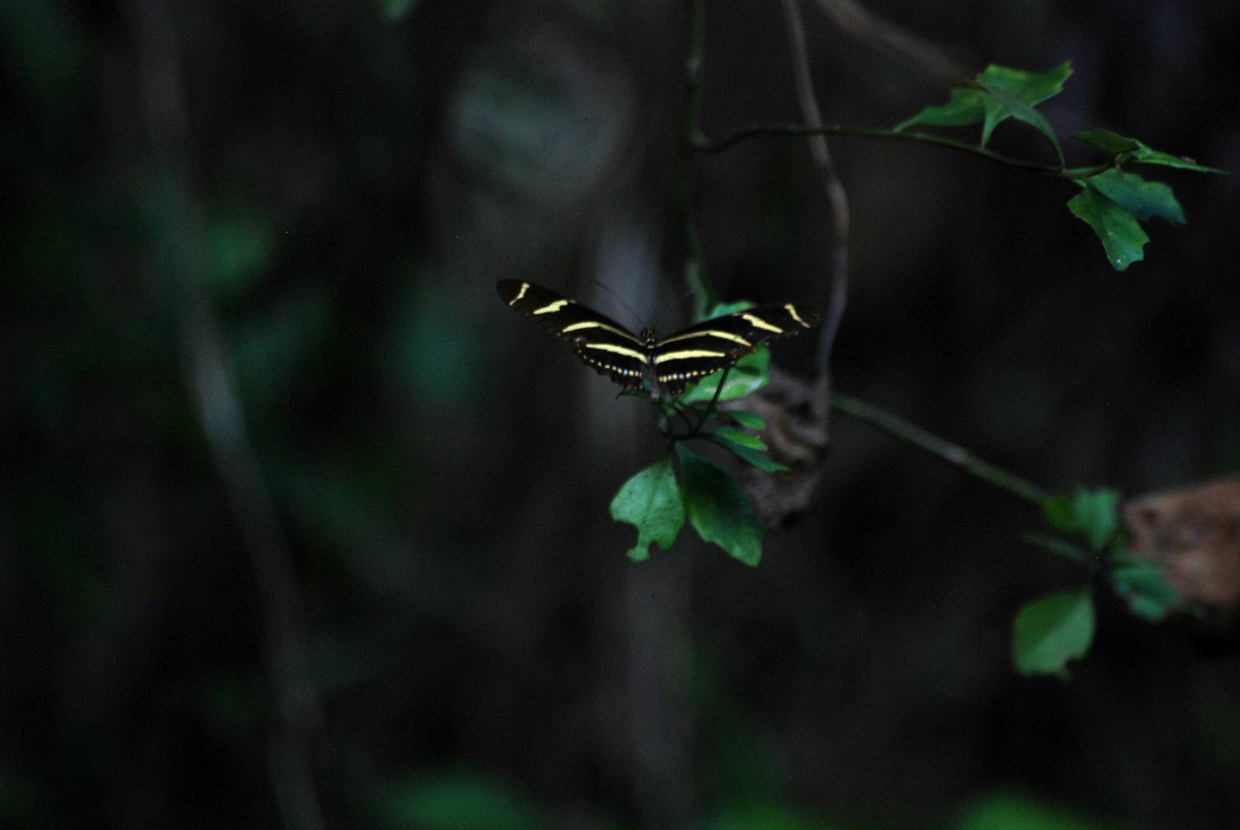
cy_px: 415
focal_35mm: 405
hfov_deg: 5.1
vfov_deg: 3.4
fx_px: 13966
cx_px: 620
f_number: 5.6
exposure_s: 1/160
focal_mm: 270
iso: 400
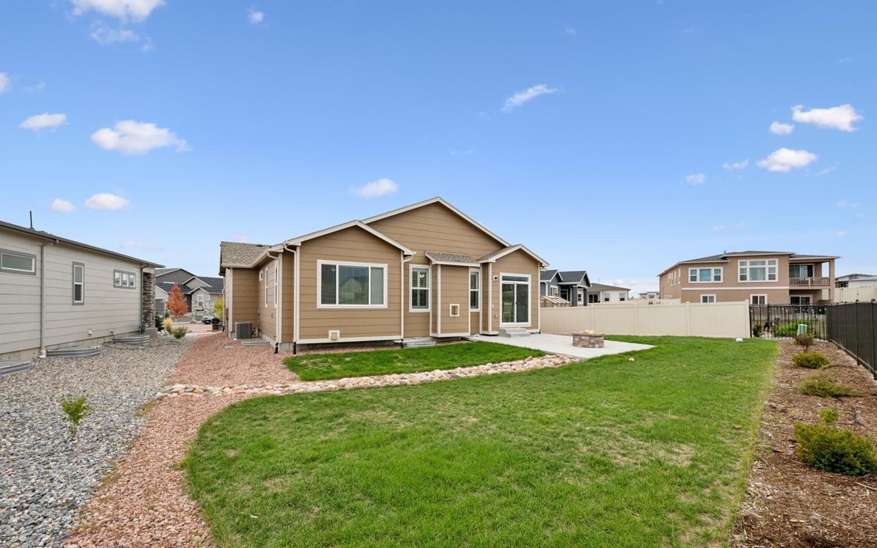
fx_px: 382
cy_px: 302
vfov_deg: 71.1
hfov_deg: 97.8
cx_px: 447
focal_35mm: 16
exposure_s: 1/640
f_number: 11
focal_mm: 15
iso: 800
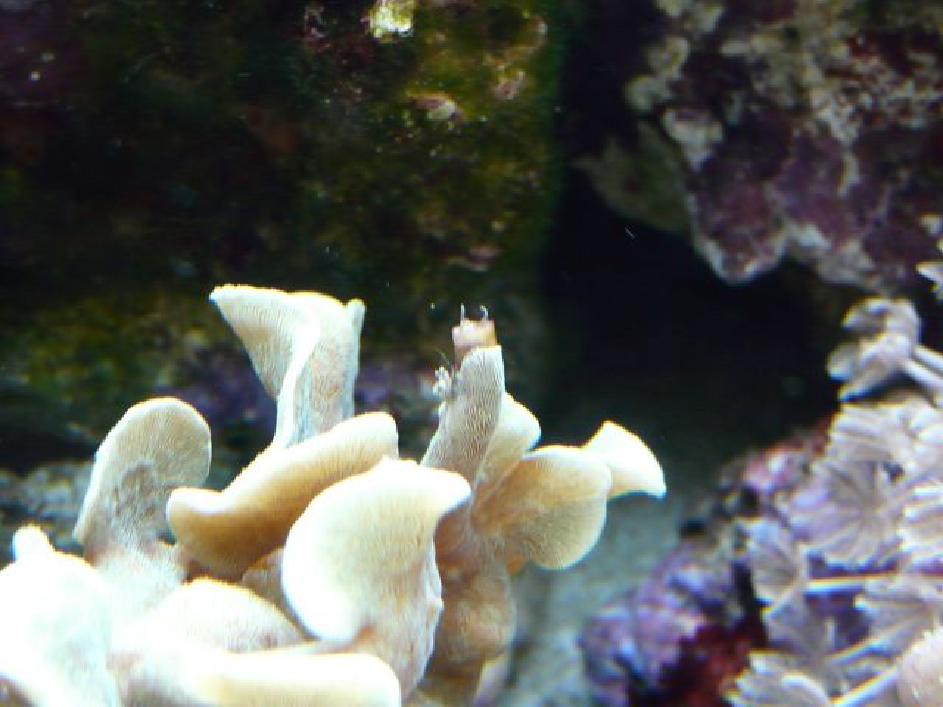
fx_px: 2316
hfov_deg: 23.0
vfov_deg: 17.4
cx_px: 472
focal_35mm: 85
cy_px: 354
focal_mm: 14
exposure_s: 1/30
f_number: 3.6
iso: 400
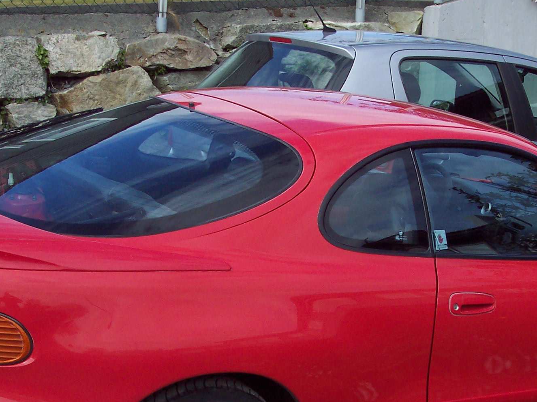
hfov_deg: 26.3
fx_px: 1147
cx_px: 328
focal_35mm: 74
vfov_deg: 19.7
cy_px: 317
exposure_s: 1/500
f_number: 4.8
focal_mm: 8
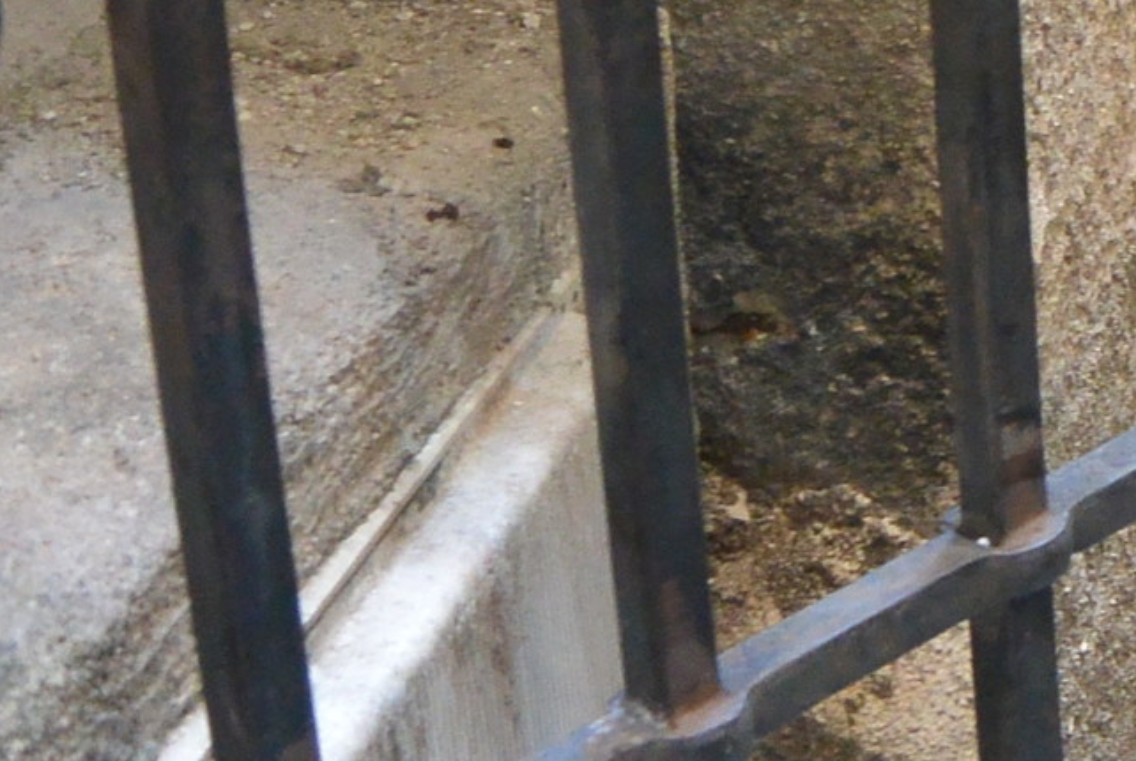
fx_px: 3571
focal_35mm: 113
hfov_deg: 15.2
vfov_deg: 11.7
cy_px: -329
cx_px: 2136
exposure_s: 1/100
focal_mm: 11
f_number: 3.5
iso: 800
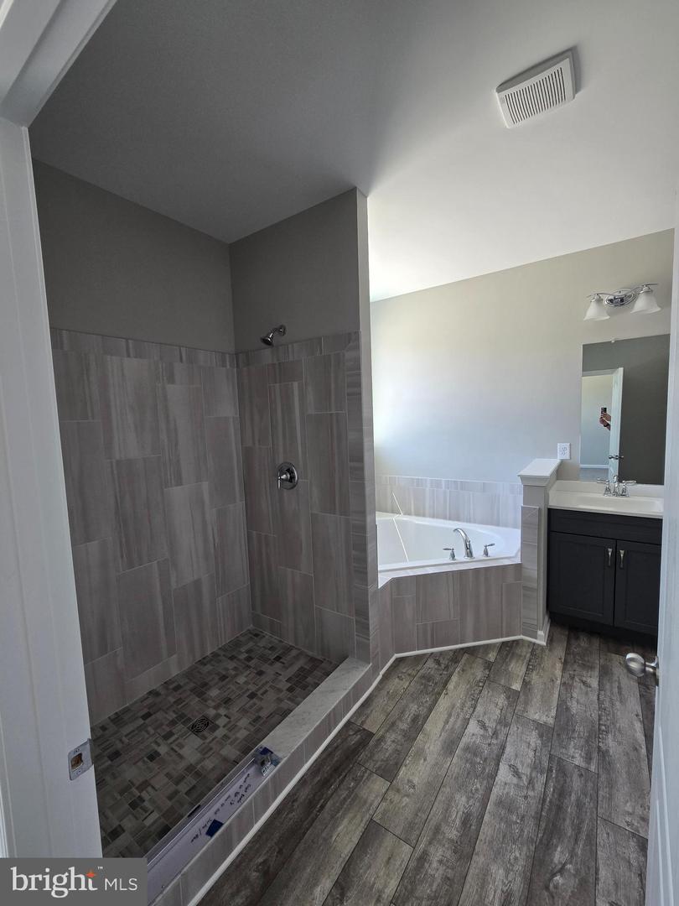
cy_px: 453
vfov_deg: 106.2
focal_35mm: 13
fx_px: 340
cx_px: 340
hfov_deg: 89.9
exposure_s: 1/120
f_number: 2.2
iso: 64
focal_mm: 2.2
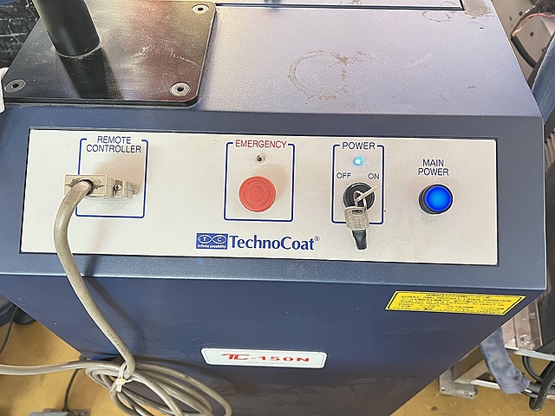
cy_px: 208
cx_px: 278
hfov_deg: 67.3
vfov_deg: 53.1
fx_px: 417
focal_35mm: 26
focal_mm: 5.7
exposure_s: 1/60
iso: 200
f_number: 1.5
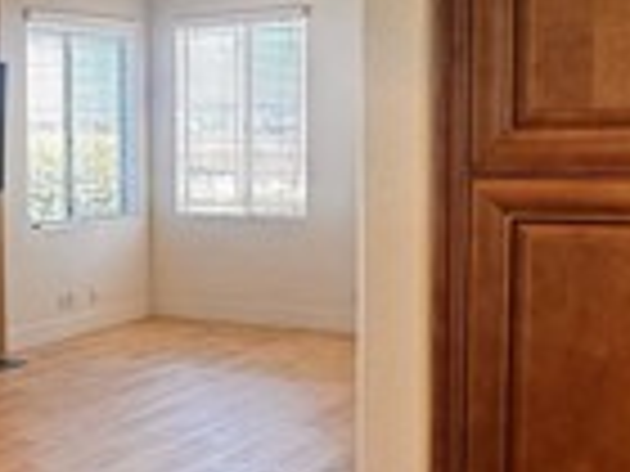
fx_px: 1165
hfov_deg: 26.9
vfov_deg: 22.9
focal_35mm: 64
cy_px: 243
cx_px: -117
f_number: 2.2
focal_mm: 2.22
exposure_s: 1/120
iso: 125
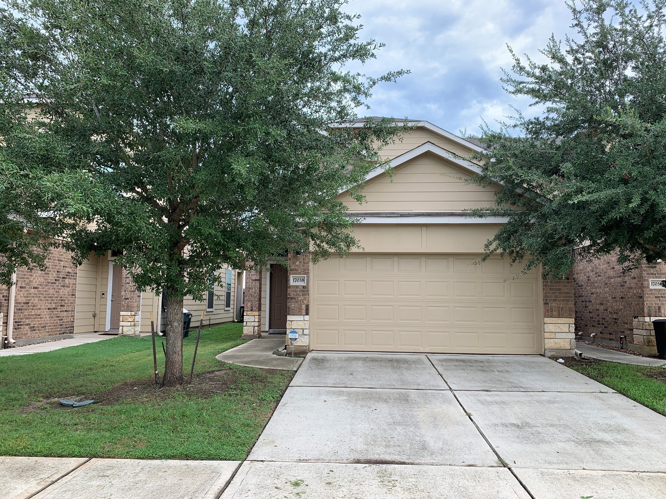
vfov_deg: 51.4
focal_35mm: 27
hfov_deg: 65.3
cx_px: 336
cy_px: 252
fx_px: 519
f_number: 1.8
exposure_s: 1/263
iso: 25
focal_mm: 4.25
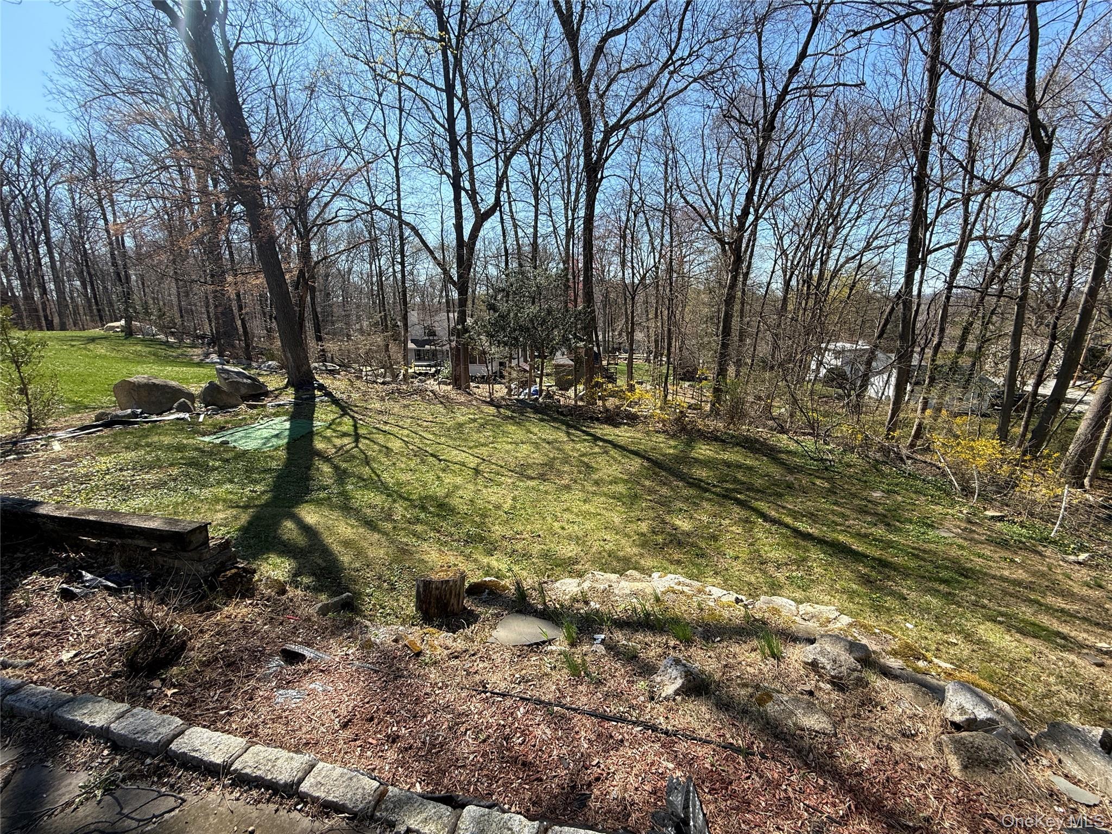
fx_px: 450
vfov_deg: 85.7
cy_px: 417
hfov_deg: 102.1
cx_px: 556
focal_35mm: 14
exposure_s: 1/602
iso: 50
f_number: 2.2
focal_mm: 2.22
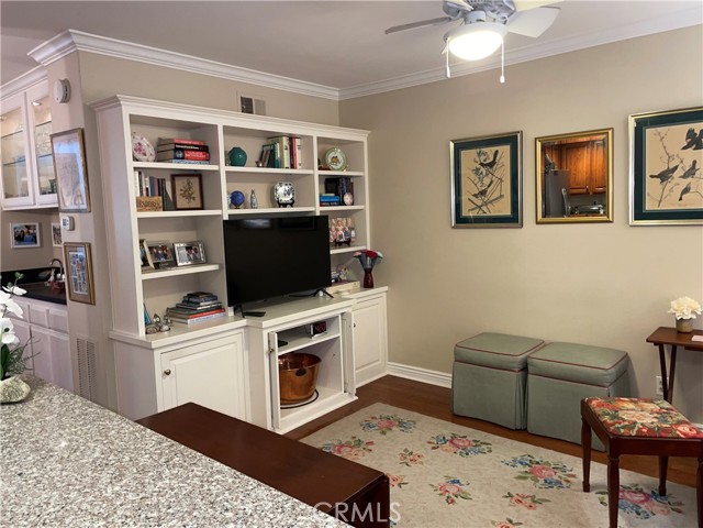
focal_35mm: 26
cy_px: 264
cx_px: 352
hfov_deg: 67.3
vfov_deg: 53.1
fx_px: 528
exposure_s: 1/15
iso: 64
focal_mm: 4.2
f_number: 1.6
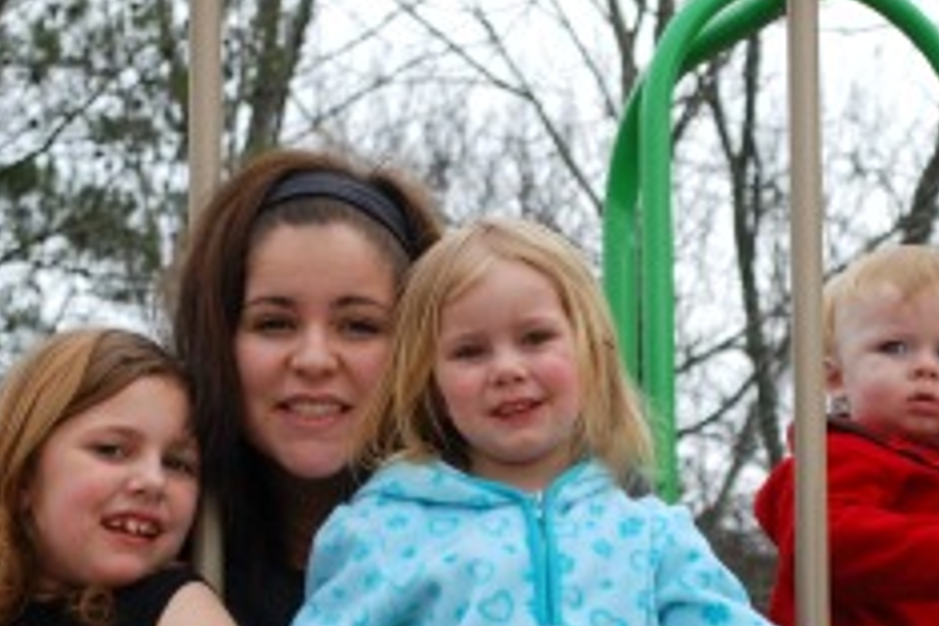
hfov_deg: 9.7
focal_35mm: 212
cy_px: 526
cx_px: 506
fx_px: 5537
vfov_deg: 6.5
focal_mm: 55
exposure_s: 1/125
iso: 100
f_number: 5.6
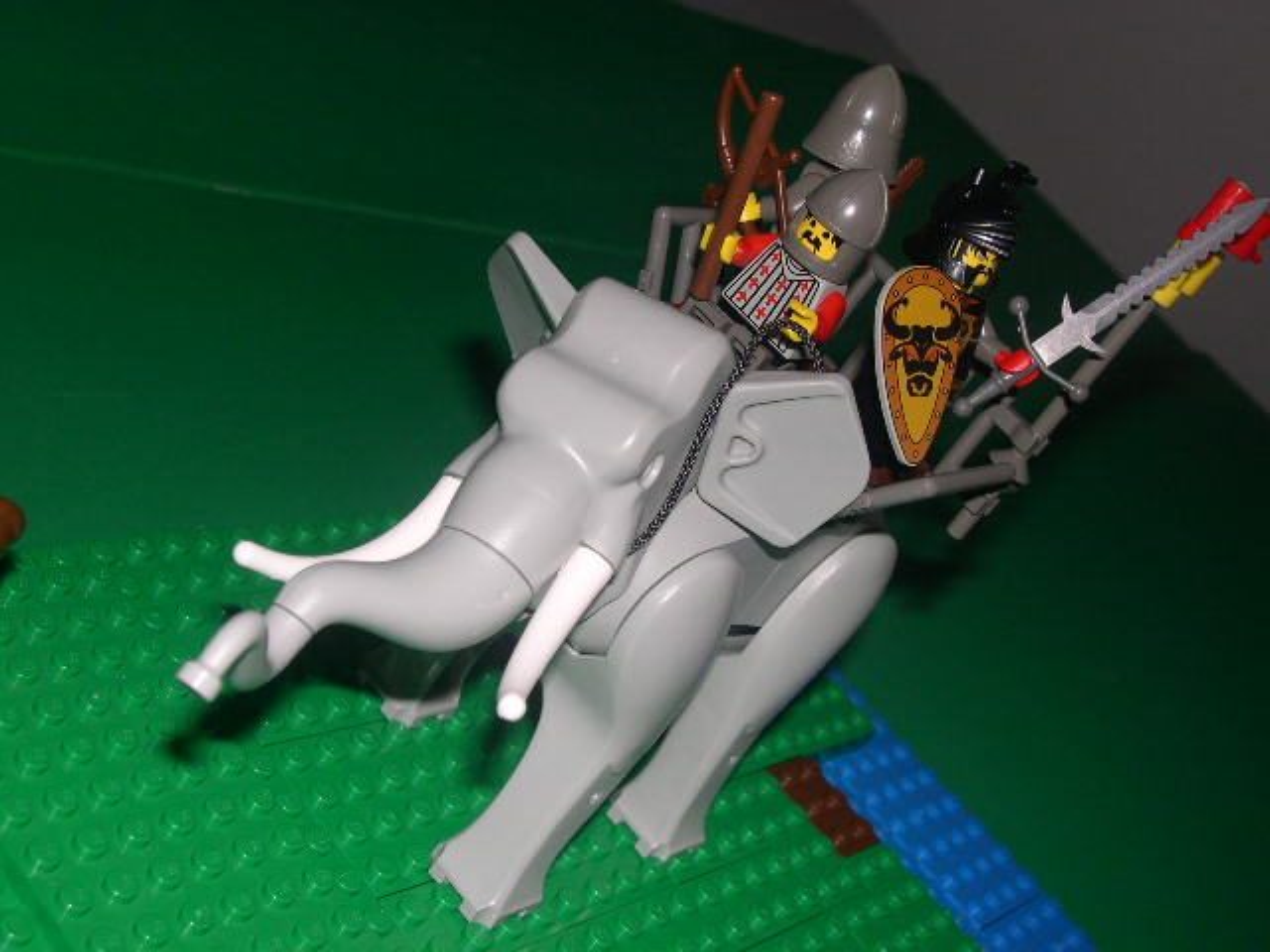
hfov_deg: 36.8
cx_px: 635
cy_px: 476
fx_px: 1908
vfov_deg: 28.0
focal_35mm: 52
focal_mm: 11.1
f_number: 8.8
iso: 100
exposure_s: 1/60
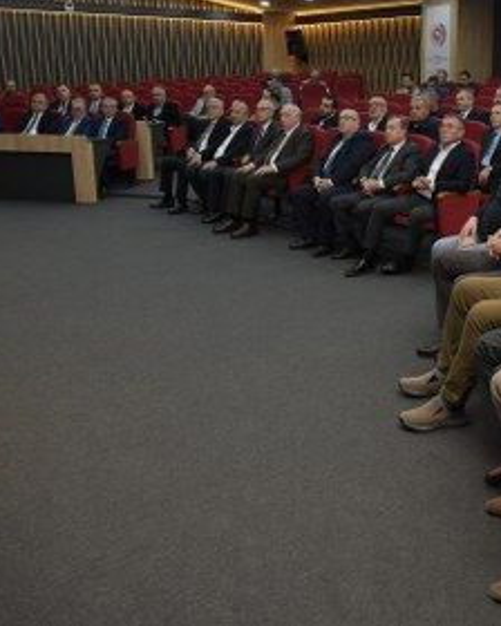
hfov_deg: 37.0
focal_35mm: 38
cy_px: 278
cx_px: 439
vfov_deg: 47.9
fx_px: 704
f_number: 4
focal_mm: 16
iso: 1250
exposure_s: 1/200
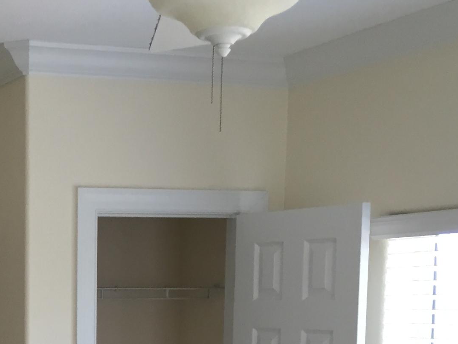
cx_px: -57
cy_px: 417
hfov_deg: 22.6
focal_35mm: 81
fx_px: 1072
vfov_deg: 17.3
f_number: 2.2
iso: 32
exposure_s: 1/30
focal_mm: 4.15
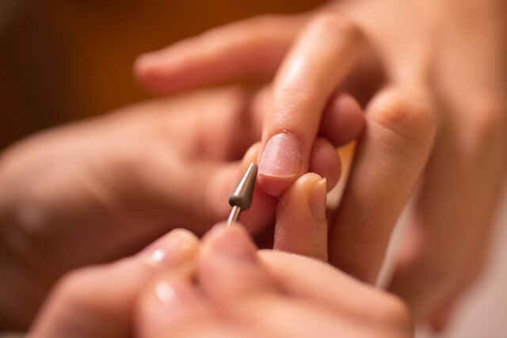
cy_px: 169
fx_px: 634
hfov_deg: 43.6
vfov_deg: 29.9
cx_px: 254
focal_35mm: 45
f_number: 2.2
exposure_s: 1/160
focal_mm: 45
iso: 500
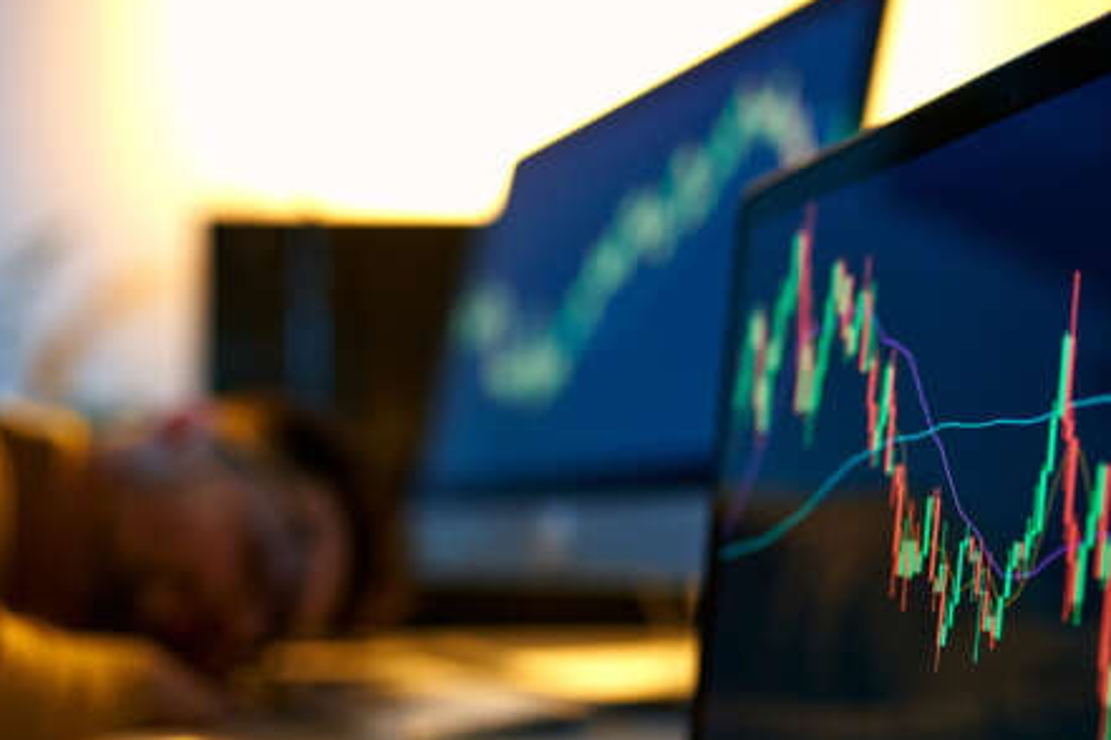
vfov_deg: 26.2
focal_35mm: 51
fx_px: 1574
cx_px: 519
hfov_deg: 38.9
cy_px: 526
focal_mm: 35
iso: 800
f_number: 1.8
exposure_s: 1/80
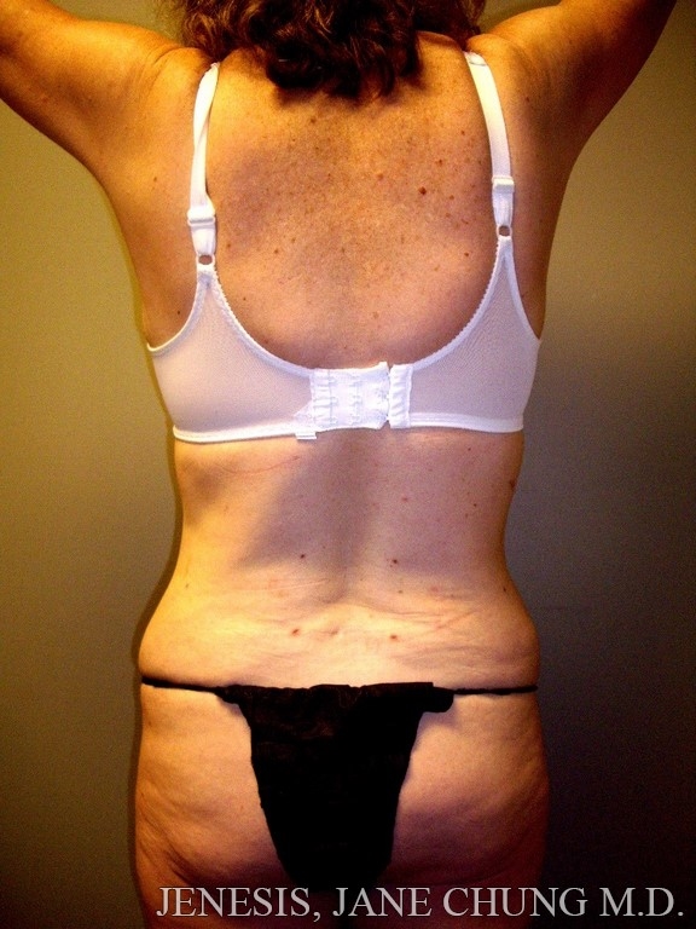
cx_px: 348
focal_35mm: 38
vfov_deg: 49.0
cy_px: 464
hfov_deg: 37.7
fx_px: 1019
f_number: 2.8
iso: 400
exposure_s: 1/40
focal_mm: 7.9
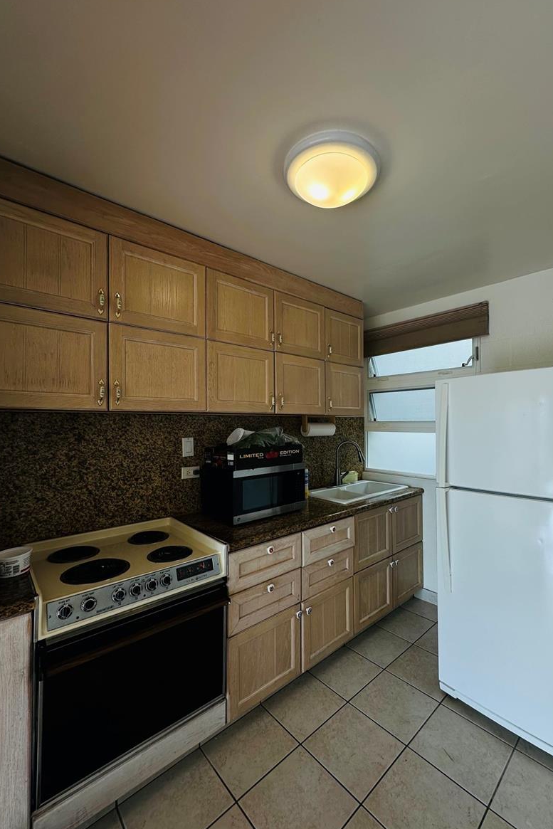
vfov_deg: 100.4
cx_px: 302
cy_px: 418
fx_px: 345
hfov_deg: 77.1
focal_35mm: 15
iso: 40
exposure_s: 1/99
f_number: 2.2
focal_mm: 2.22
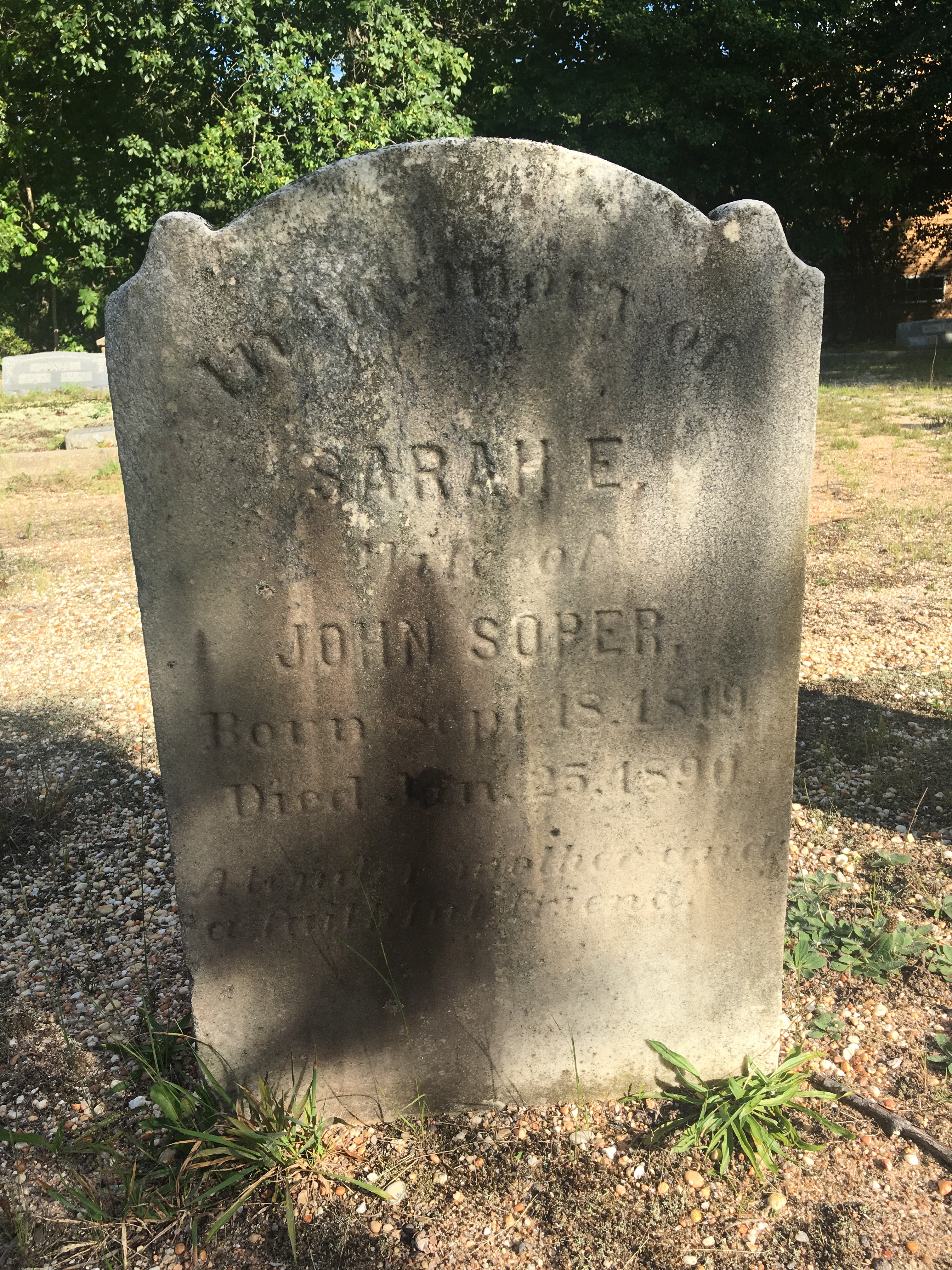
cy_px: 635
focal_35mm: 29
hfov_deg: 48.2
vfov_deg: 61.7
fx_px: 1063
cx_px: 476
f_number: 2.2
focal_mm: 4.15
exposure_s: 1/916
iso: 25
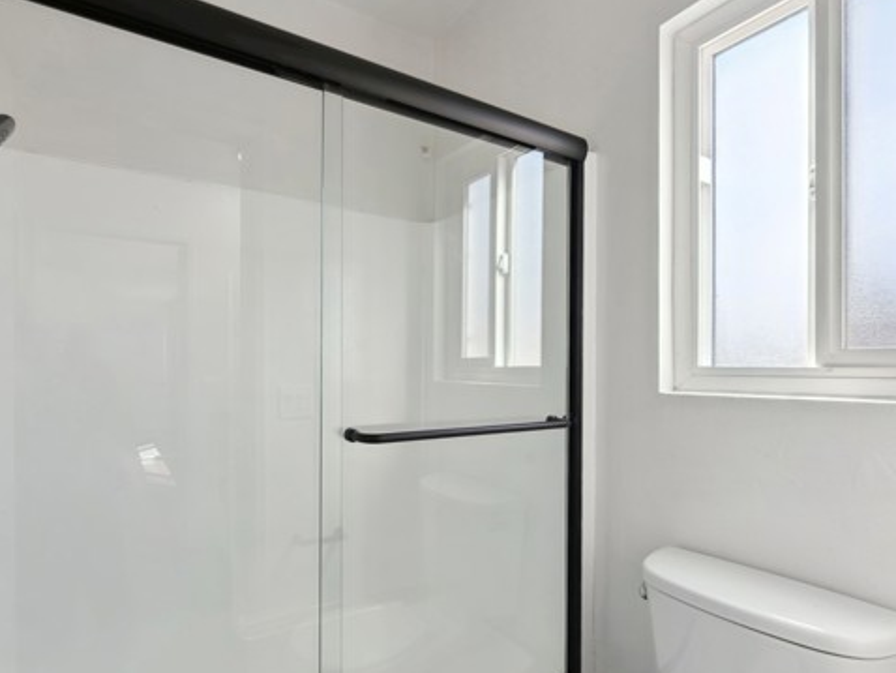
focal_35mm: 18
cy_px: 377
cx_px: 416
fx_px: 466
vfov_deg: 71.4
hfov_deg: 87.6
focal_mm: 14
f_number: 9
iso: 100
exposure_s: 1/125
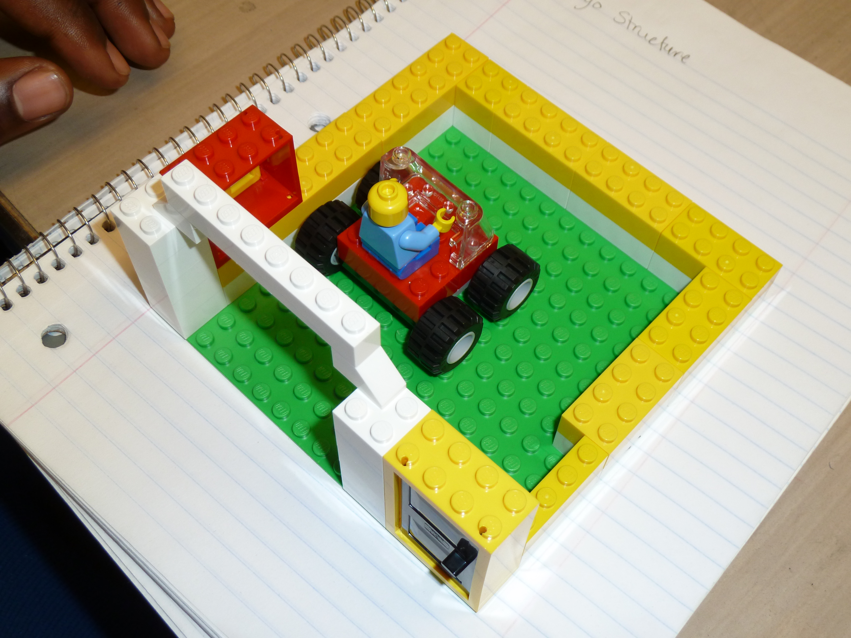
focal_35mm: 42
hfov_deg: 44.8
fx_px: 1033
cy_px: 319
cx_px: 426
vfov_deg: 34.3
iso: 125
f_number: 3.7
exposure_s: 1/30
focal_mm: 6.9
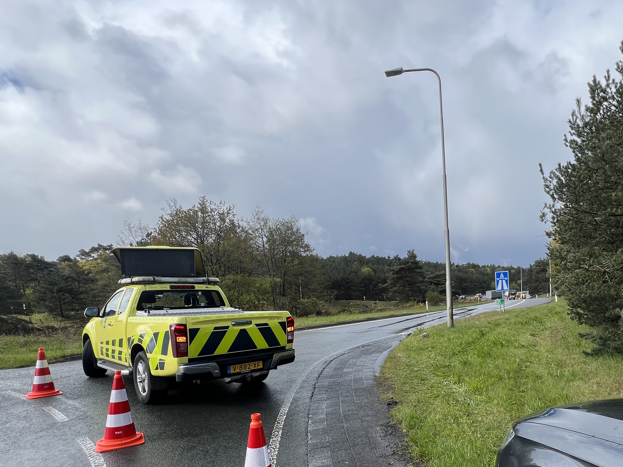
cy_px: 314
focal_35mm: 20
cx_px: 399
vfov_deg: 64.1
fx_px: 360
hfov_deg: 79.8
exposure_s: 1/986
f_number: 1.8
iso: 32
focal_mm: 1.57
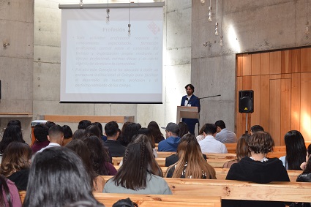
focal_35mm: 68
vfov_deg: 20.1
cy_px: 104
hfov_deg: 29.9
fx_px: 583
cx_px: 156
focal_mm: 45
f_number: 5.6
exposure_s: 1/125
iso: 560
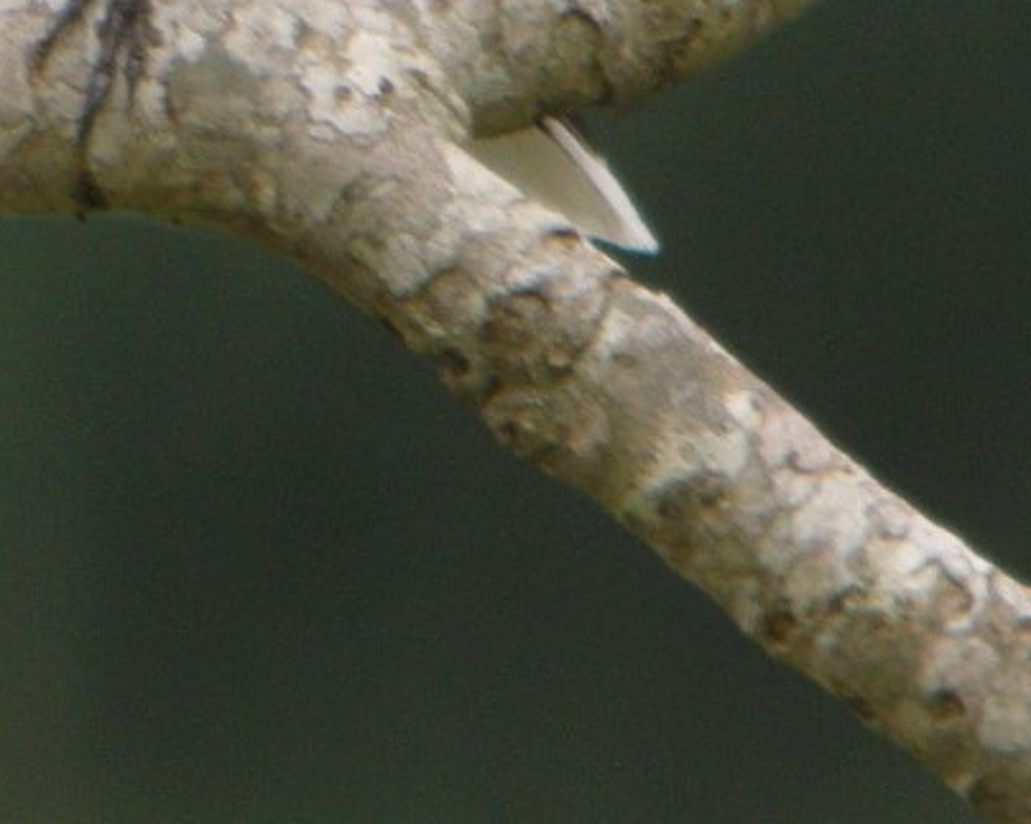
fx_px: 9457
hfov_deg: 6.2
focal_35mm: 310
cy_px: -288
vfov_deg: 5.0
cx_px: 148
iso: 100
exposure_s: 1/48.3
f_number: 4.8
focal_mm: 18.6
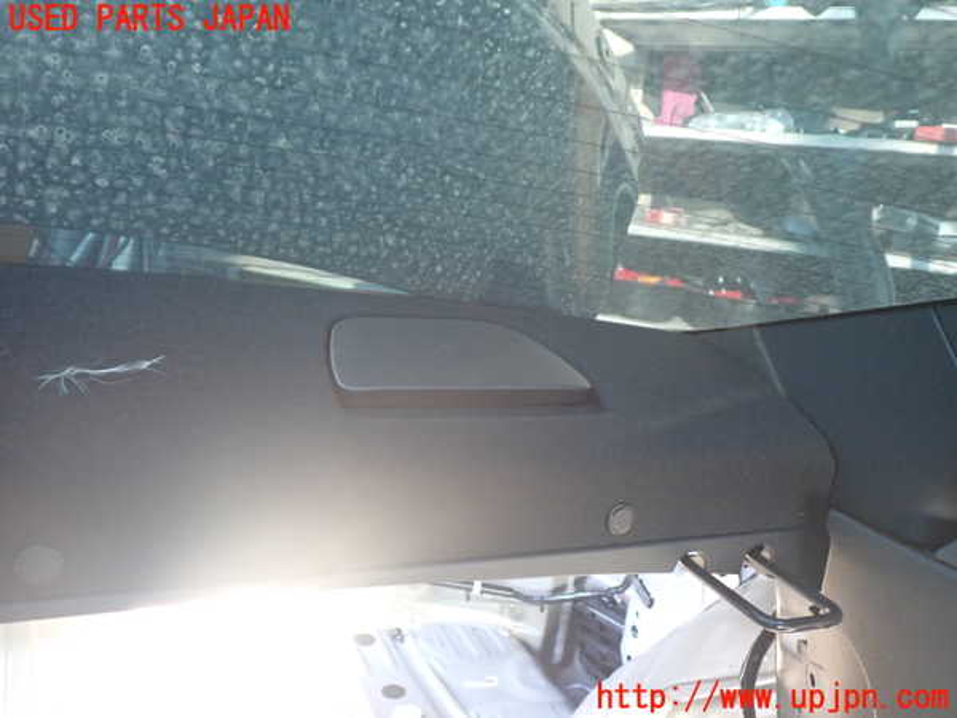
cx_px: 478
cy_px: 359
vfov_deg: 46.8
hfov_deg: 60.0
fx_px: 829
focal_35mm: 30
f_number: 2.3
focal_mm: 5.4
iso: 400
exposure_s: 1/30
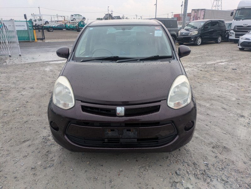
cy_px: 94
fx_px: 181
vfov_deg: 54.9
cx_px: 126
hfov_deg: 69.4
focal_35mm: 25
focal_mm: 5.43
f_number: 1.89
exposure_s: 1/504
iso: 54
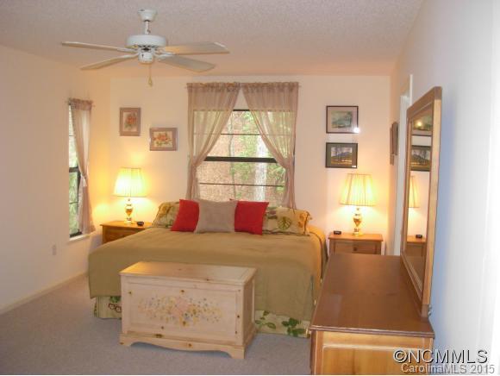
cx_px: 250
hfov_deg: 48.9
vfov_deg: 37.8
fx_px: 549
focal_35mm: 38
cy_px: 188
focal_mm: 6.3
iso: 266
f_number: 2.9
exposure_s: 1/76.1
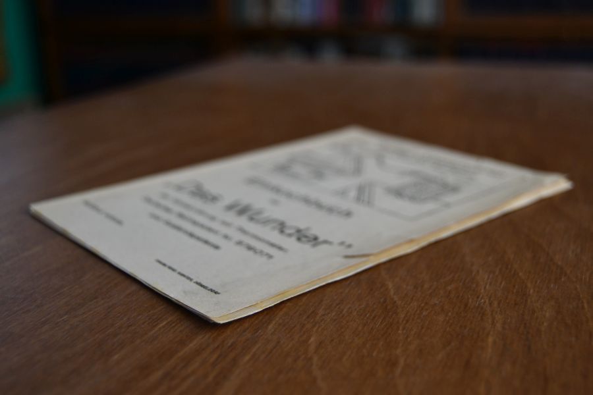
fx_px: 758
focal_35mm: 46
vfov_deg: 29.2
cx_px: 296
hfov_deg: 42.7
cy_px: 198
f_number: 4.2
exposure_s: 1/160
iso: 800
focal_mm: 31
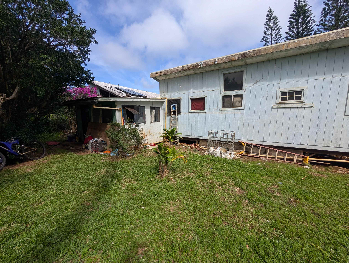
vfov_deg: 94.6
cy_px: 132
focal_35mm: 12
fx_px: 121
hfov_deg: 110.5
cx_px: 174
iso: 52
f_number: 1.7
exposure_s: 1/2660
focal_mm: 2.02
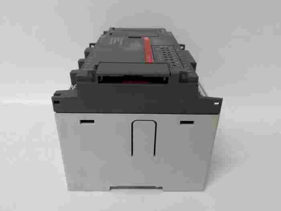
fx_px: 219
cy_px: 106
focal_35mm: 27
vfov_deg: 51.4
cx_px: 140
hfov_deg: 65.3
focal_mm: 3.79
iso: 224
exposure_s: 1/33
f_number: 2
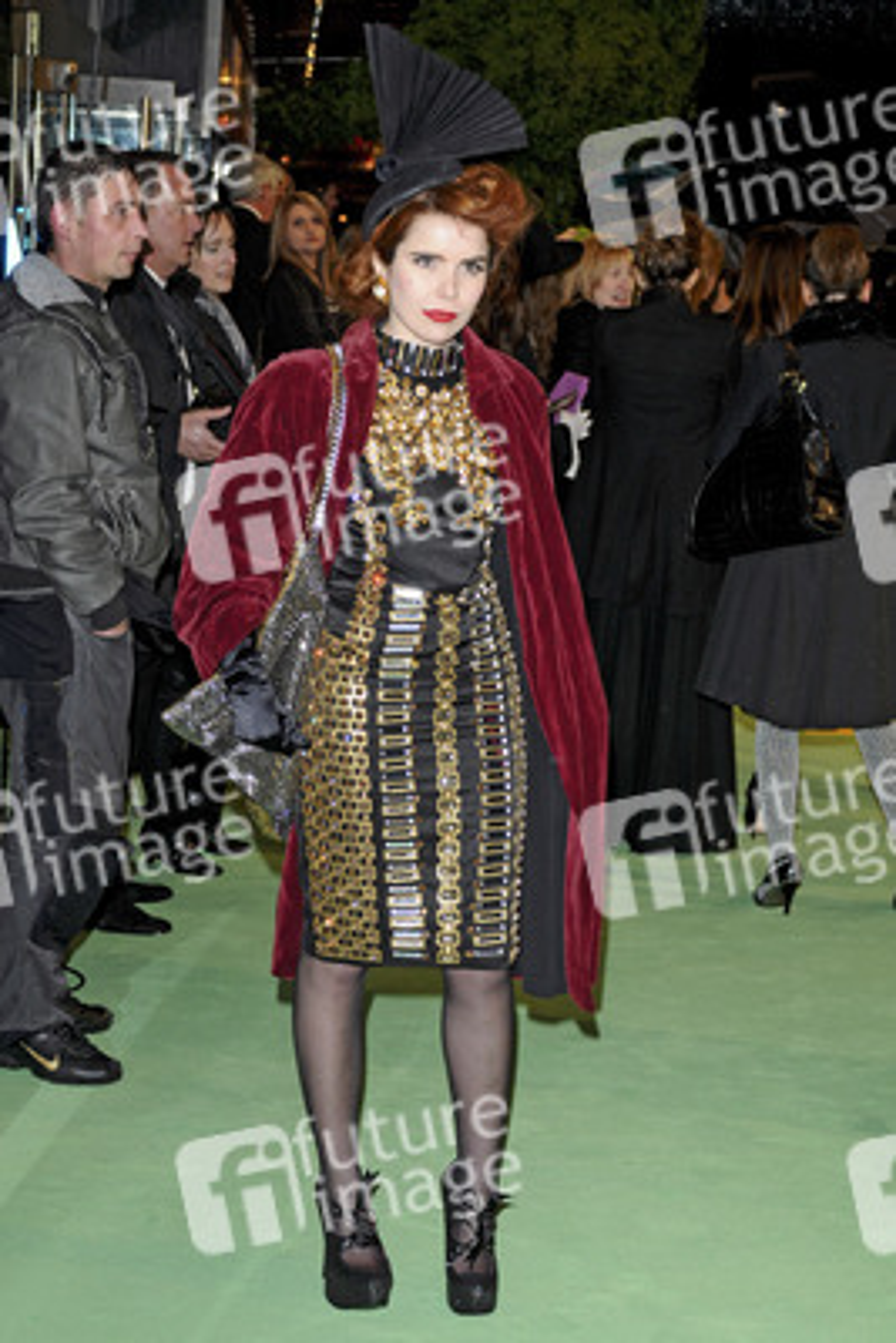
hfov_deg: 20.2
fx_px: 2518
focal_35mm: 68
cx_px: 448
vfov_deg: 29.9
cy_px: 672
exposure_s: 1/160
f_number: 5
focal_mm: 45
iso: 400
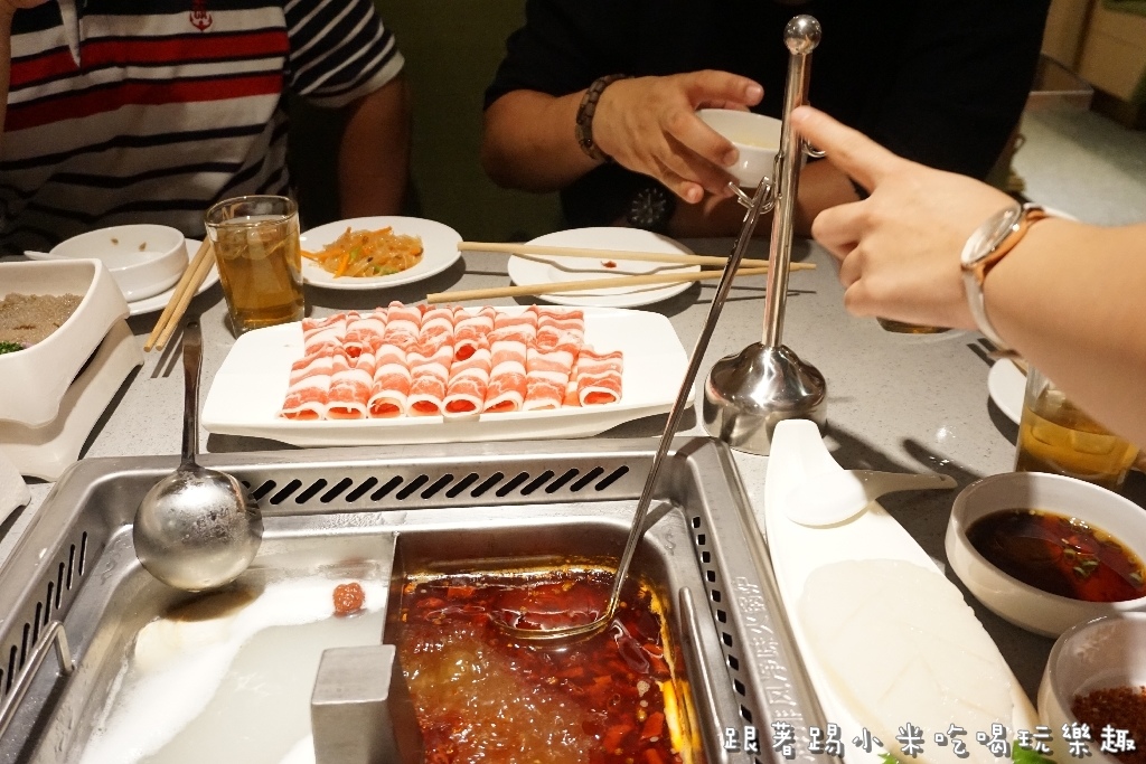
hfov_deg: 61.9
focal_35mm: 30
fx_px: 955
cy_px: 382
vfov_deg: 43.6
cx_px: 573
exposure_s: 1/160
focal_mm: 20
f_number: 4
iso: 2500
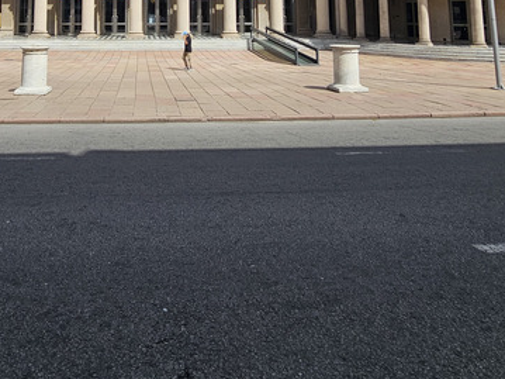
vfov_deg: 39.6
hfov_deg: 59.7
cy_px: -35
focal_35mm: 29
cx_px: 155
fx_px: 423
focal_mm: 2.2
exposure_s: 1/2600
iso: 50
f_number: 2.2
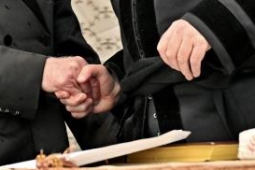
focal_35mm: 270
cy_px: -99
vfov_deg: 5.0
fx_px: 1912
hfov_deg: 7.6
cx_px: 138
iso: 800
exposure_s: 1/250
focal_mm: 72
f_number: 4
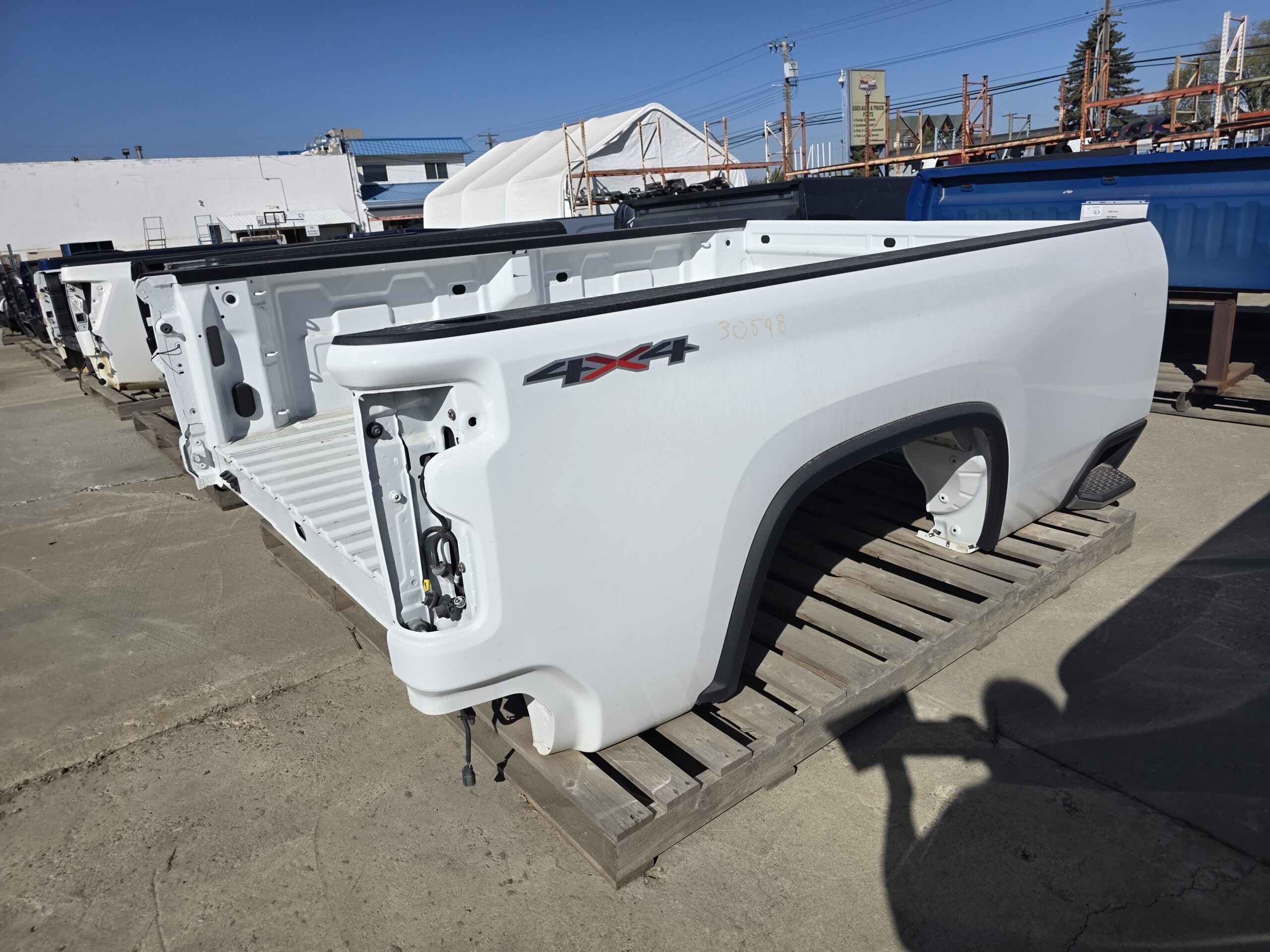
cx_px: 635
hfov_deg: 73.9
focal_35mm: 23
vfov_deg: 58.9
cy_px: 476
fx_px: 844
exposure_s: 1/7944
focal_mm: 6.3
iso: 50
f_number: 1.7
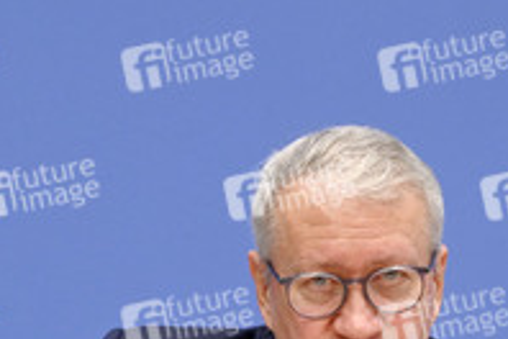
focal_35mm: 164
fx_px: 2314
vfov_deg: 8.3
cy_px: 383
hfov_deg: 12.5
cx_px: 222
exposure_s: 1/500
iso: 5000
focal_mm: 72
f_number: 6.3
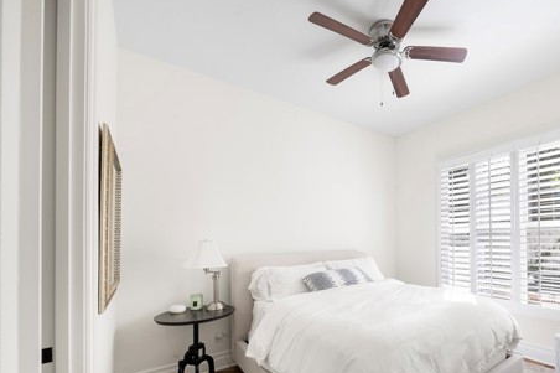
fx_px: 264
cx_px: 392
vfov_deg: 69.1
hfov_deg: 88.5
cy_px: 237
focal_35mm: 17
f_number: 11
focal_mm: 12
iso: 640
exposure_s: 1/40
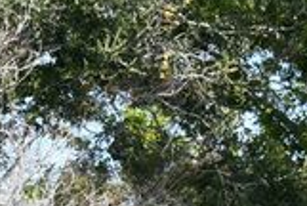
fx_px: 1897
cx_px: -296
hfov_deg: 8.8
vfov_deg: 6.1
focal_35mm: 222
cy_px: 401
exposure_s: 1/250
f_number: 6.3
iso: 200
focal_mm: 28
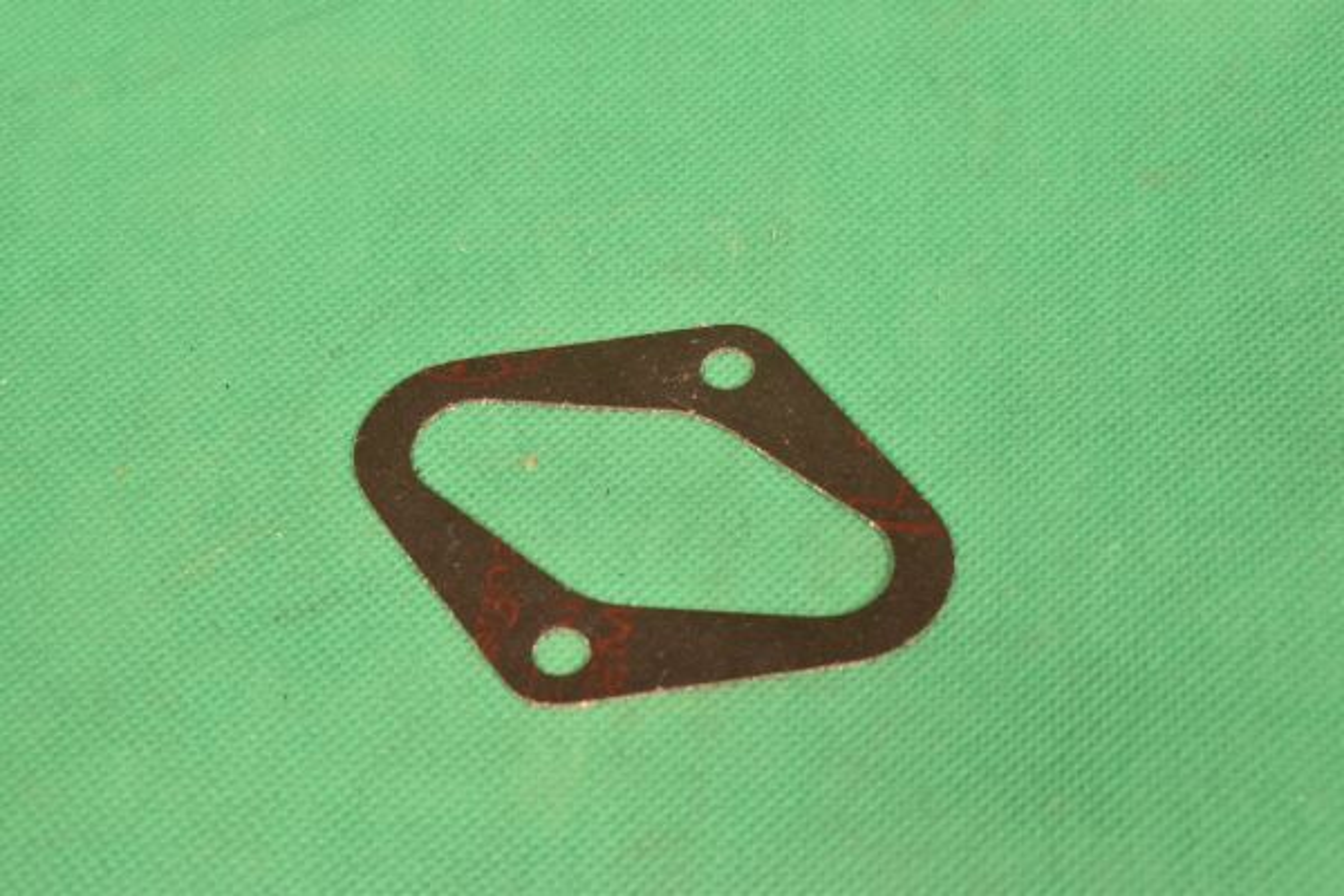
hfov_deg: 26.0
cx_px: 672
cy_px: 448
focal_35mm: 78
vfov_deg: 17.5
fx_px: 2912
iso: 1400
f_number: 14
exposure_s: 1/80
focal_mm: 52
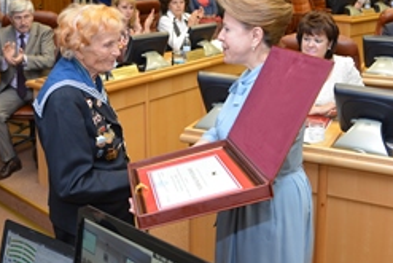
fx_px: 557
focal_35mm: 51
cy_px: 57
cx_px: 169
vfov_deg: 26.1
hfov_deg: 38.8
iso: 560
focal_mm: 30
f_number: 4
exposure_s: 1/60
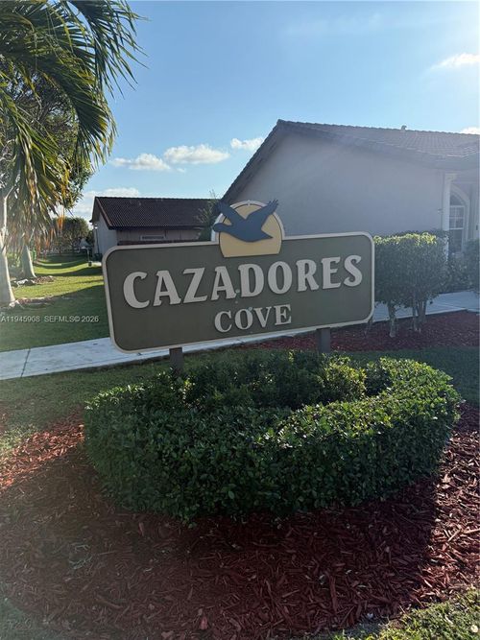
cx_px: 240
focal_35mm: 24
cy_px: 320
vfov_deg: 71.6
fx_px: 444
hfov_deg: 56.8
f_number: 1.78
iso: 125
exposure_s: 1/5714
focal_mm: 6.76
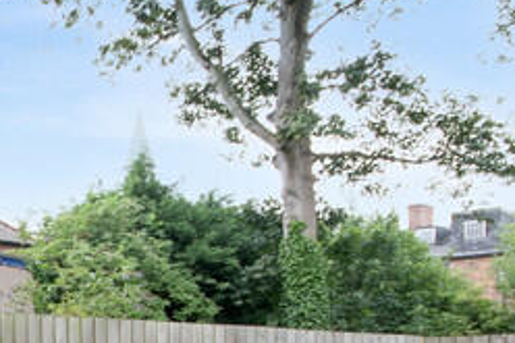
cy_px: 564
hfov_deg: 24.6
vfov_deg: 18.5
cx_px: -270
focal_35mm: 62
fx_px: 886
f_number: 8
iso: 100
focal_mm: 10
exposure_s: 1/25
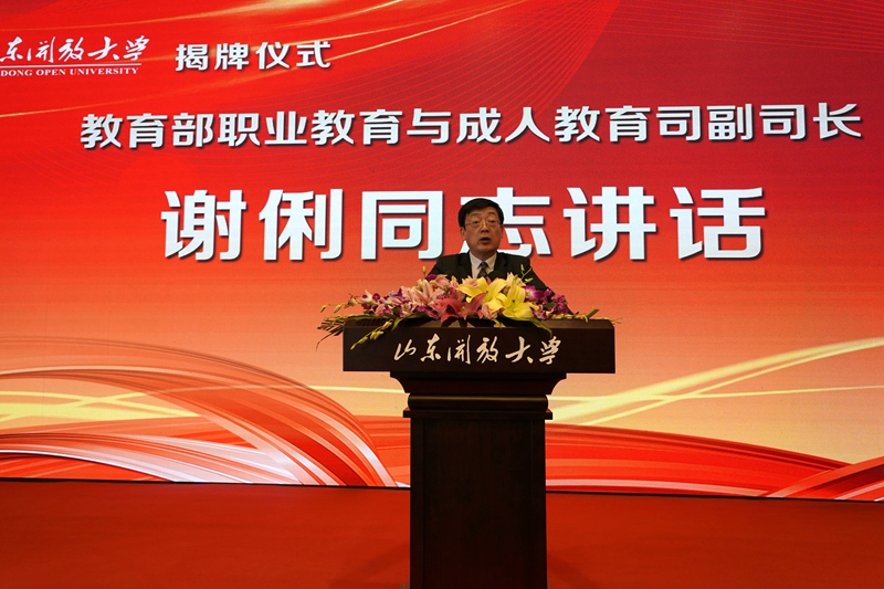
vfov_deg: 51.3
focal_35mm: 25
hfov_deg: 71.5
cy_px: 294
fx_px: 614
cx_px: 442
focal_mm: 25
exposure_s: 1/160
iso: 1250
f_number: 4
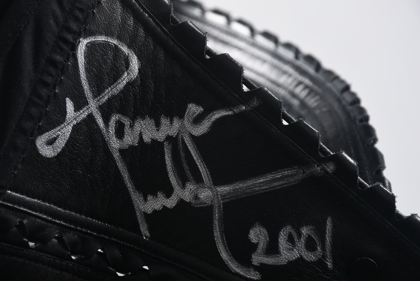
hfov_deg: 12.2
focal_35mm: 168
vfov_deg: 8.2
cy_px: 140
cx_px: 210
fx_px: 1961
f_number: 11
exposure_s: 1/200
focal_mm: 112
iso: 200
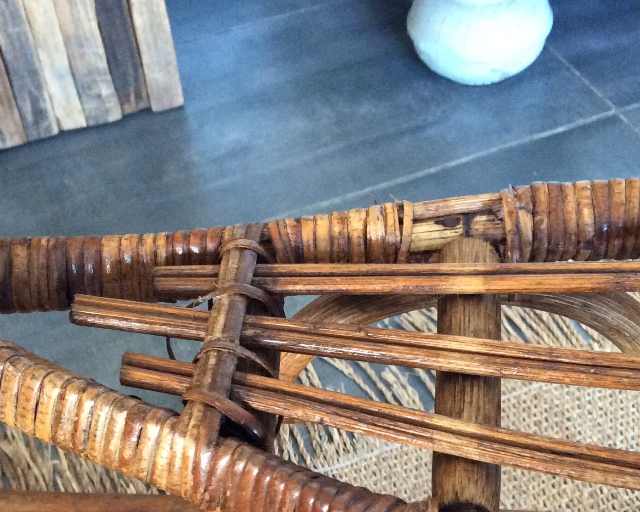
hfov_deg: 32.4
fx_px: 1099
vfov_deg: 25.7
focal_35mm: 58
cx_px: 387
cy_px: 417
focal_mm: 3.3
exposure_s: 1/25
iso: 250
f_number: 2.4
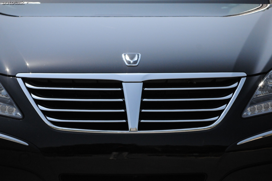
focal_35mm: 174
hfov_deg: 11.8
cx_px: 136
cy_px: 90
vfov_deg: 7.9
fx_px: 1313
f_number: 5.6
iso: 2000
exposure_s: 1/8000
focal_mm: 116
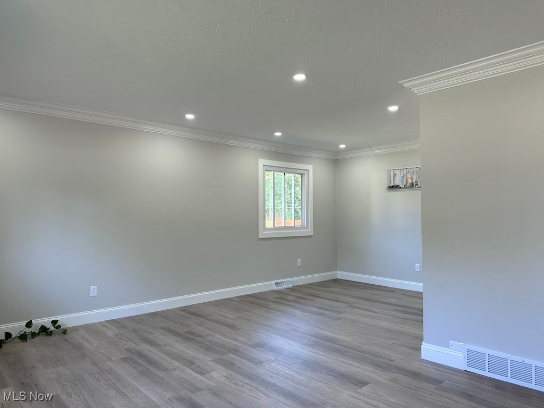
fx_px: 377
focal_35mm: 24
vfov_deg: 56.8
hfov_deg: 71.6
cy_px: 204
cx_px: 272
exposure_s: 1/121
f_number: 1.78
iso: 80
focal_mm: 6.86
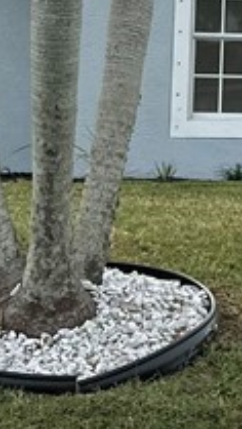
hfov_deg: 9.2
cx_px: 373
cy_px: -72
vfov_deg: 16.1
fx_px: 1456
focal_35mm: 128
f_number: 1.78
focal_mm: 6.86
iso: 80
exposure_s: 1/2882
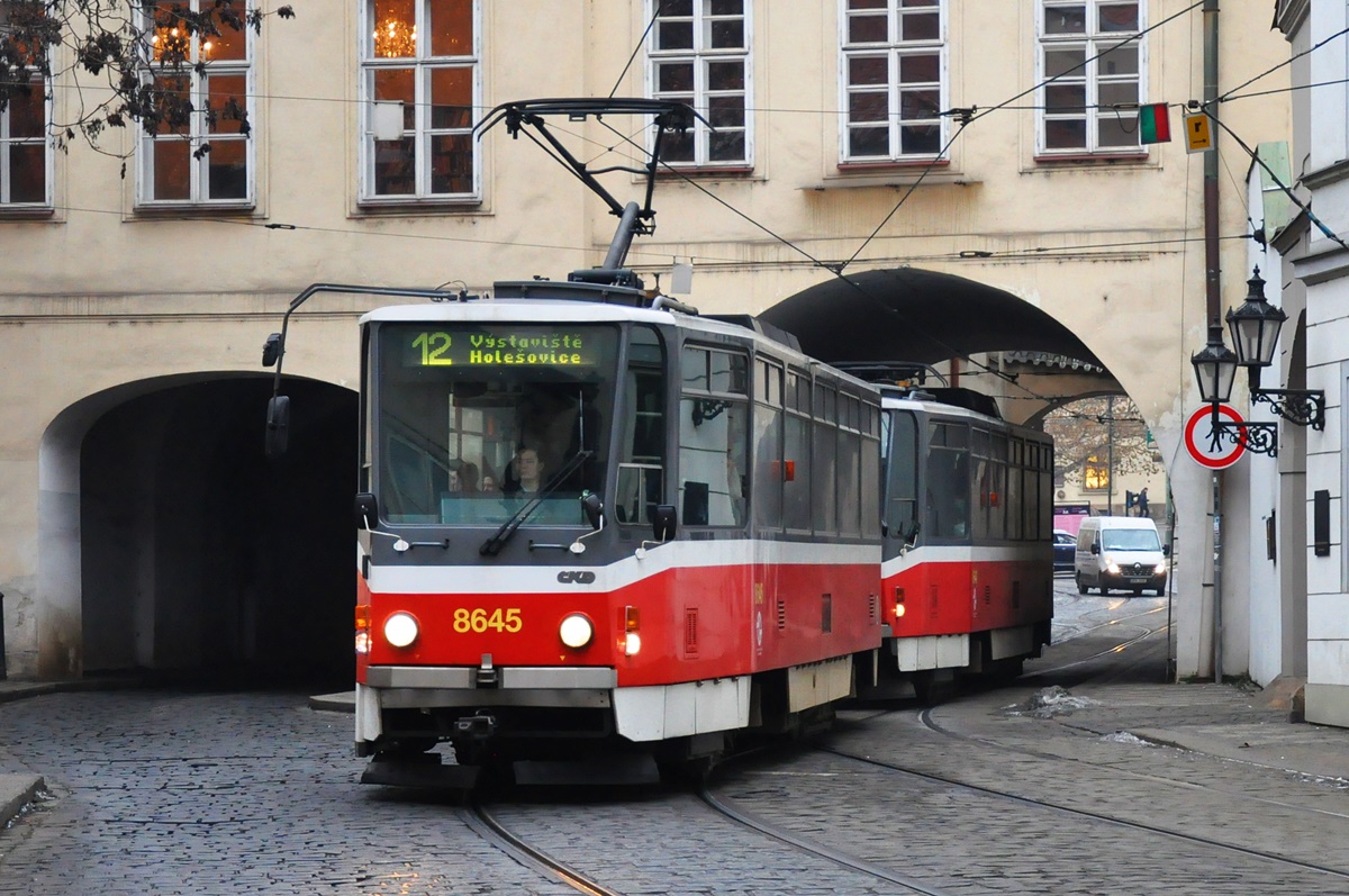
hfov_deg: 29.9
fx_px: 2526
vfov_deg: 20.1
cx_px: 674
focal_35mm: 68
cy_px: 448
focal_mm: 45
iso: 1600
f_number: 4.8
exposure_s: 1/320
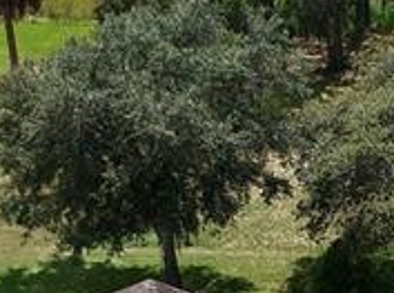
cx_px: 323
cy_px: 211
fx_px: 1647
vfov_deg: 10.2
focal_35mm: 145
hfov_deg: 13.6
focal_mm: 4.49
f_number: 2.6
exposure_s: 1/1250
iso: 101
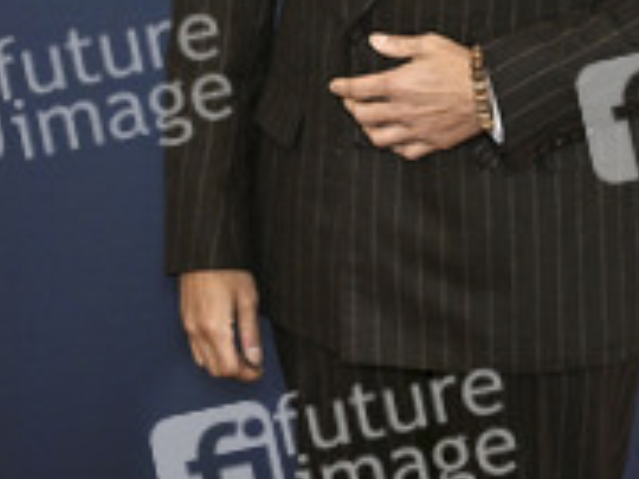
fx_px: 2326
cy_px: -78
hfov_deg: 15.6
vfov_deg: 11.6
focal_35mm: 126
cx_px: 437
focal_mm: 59
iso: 2500
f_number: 6.3
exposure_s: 1/320
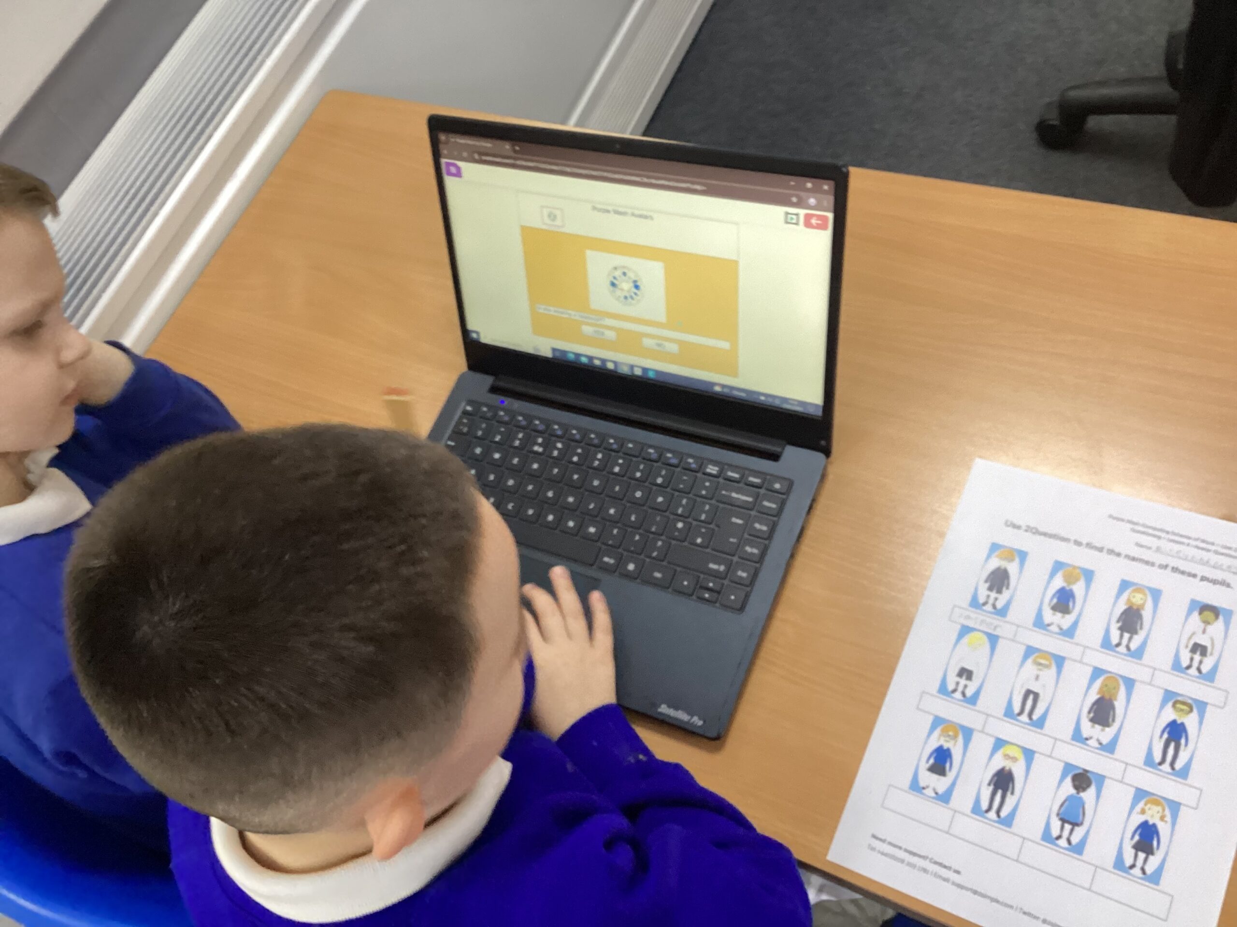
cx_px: 618
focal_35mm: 31
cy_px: 464
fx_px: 1108
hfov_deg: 58.4
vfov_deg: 45.4
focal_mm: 3.3
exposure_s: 1/60
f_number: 2.4
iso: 200
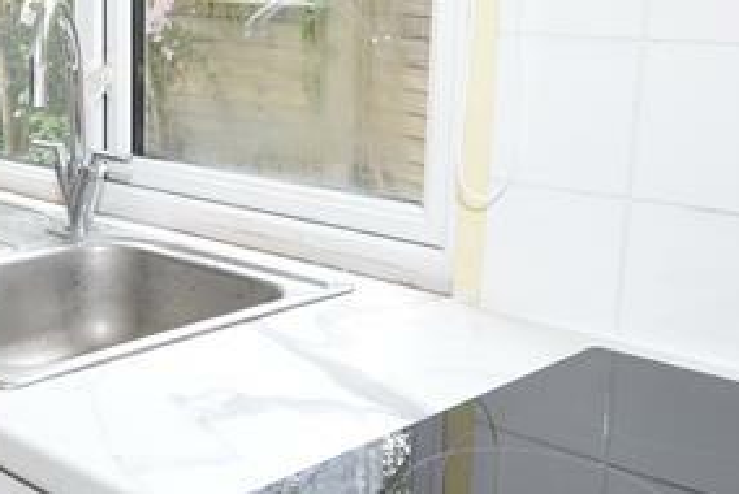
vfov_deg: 25.0
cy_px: 178
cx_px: 49
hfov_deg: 34.4
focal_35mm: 54
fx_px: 1110
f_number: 5
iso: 400
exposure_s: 1/250
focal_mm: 10
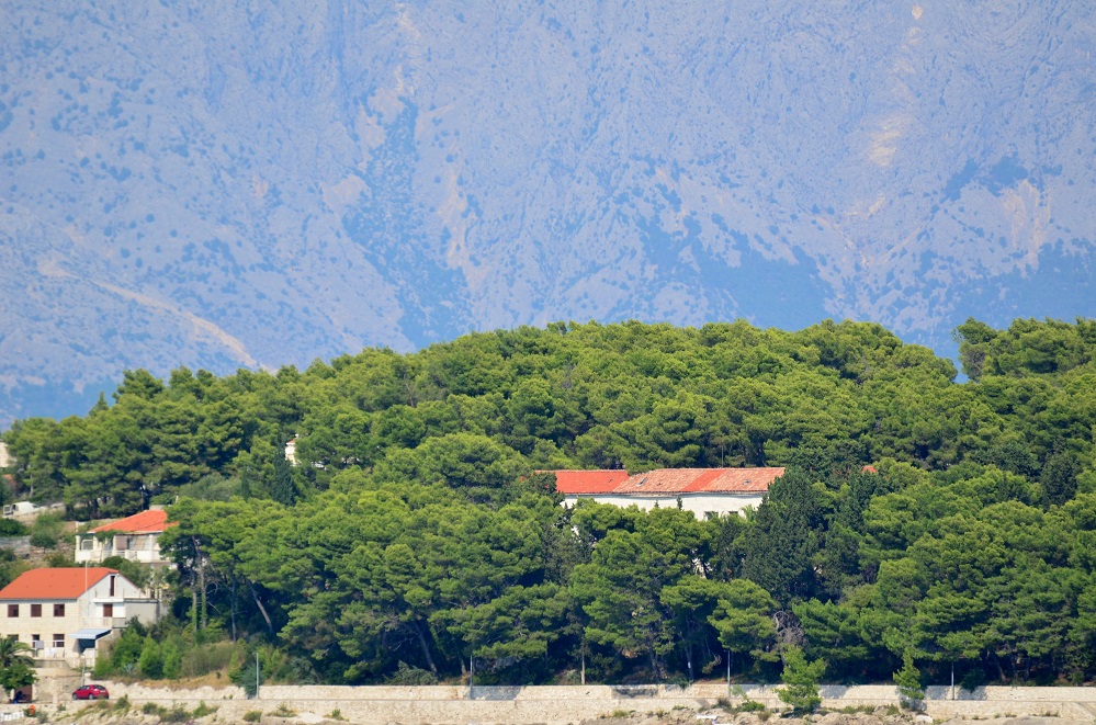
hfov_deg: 5.1
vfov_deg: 3.4
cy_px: 362
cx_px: 548
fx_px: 12301
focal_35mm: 405
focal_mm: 270
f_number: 5.6
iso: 400
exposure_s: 1/1600
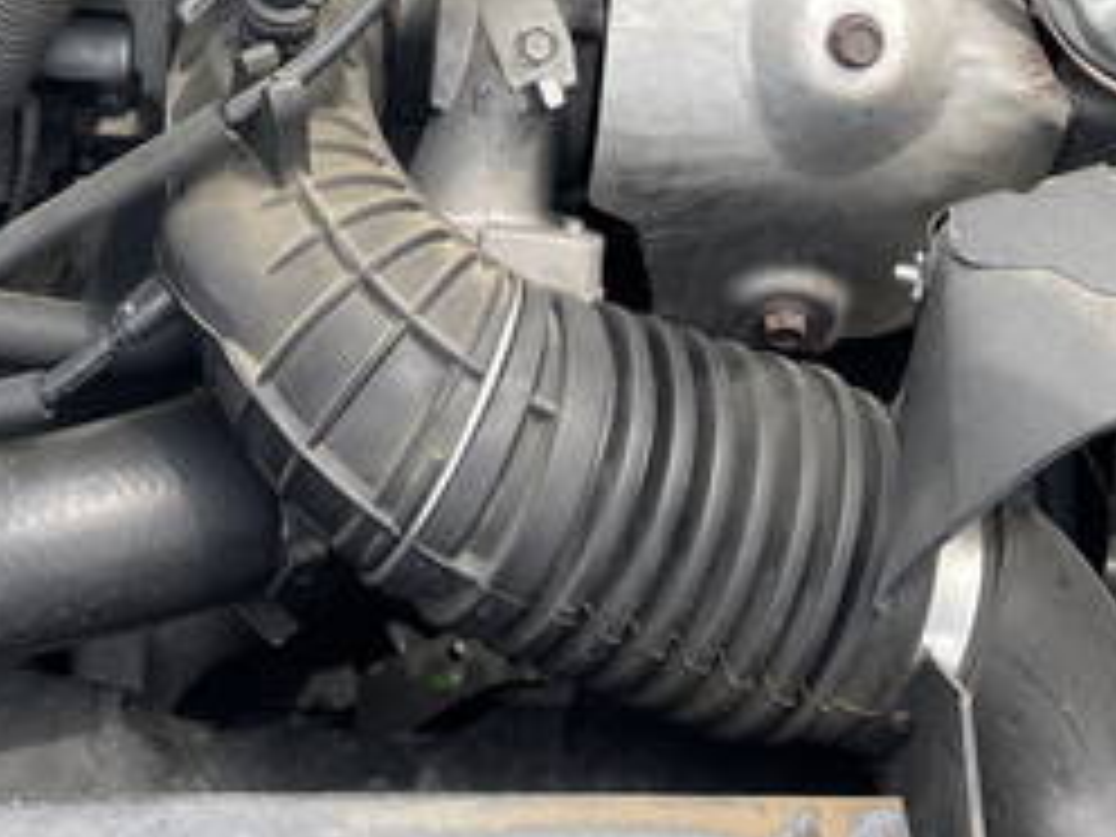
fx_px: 2160
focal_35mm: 67
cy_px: -189
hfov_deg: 28.7
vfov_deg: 20.4
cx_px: 333
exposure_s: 1/801
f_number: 1.6
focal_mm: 4.2
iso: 32
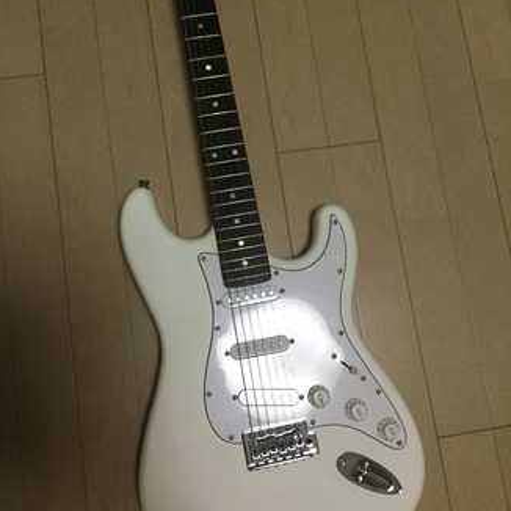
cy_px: 204
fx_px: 618
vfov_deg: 44.7
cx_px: 256
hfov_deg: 44.9
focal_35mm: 37
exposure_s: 1/30
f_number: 2.4
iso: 200
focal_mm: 3.3
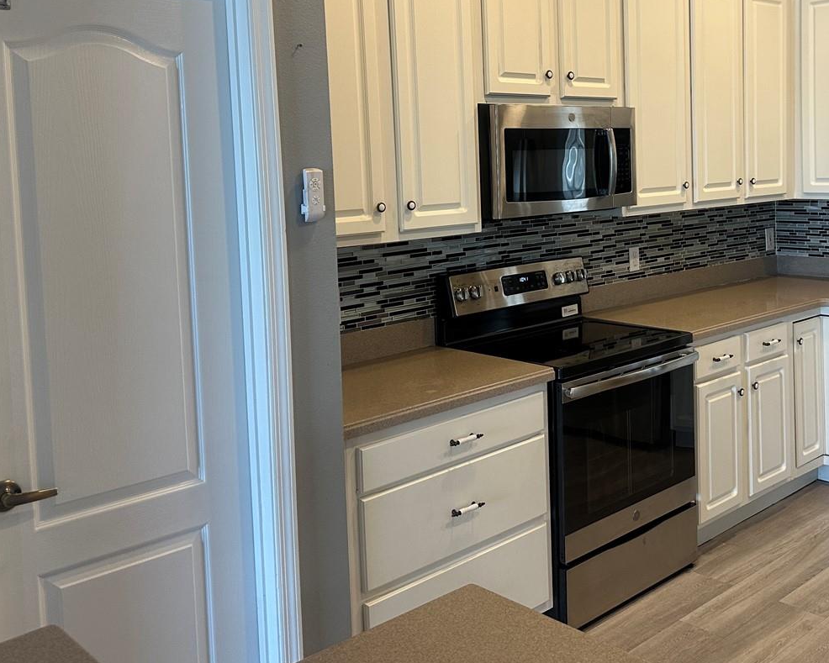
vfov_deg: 38.6
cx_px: 589
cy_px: 204
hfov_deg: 46.7
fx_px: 932
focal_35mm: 38
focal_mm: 6.86
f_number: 1.78
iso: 160
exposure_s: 1/120
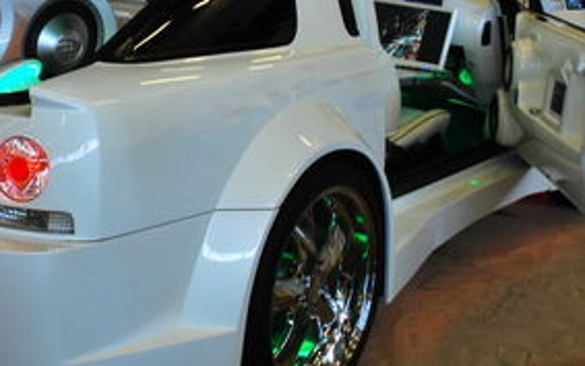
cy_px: 89
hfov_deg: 24.3
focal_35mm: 83
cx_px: 74
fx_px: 1324
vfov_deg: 15.7
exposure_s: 1/6
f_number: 10
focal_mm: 24
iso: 100
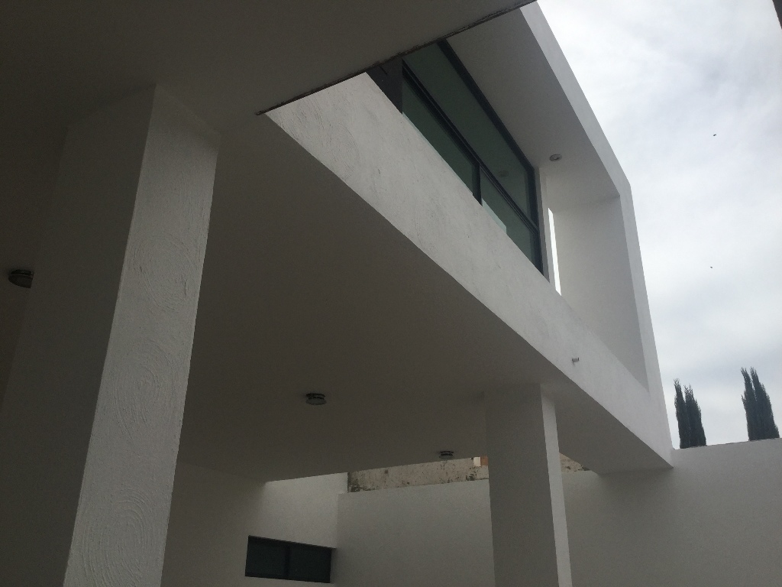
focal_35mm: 31
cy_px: 294
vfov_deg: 45.4
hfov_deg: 58.4
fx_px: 700
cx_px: 391
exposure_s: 1/2037
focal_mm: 3.3
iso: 25
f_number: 2.4
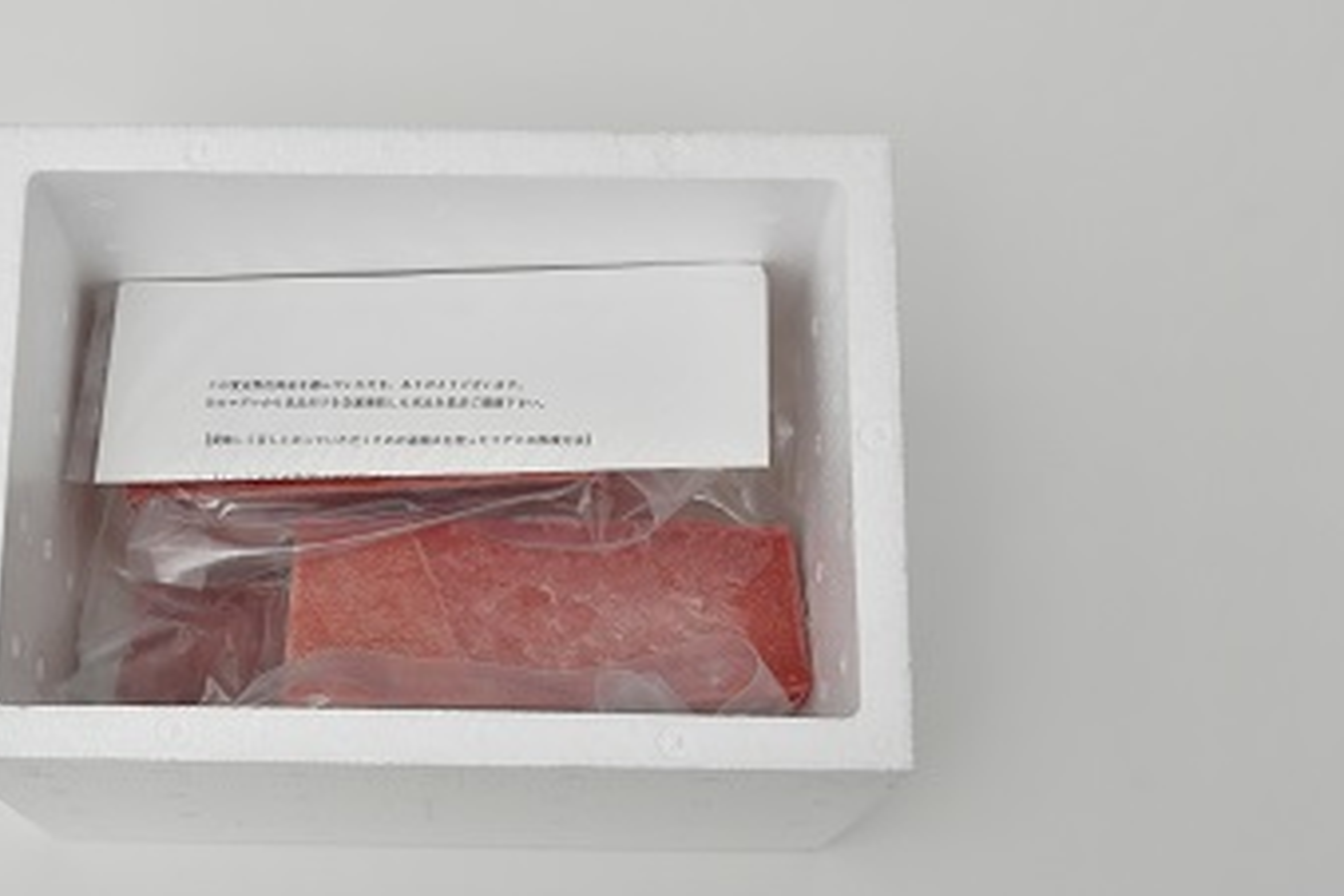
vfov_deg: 21.9
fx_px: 2314
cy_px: 529
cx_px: 440
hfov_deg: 32.1
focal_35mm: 62
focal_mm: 28
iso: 320
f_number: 8
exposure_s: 1/160
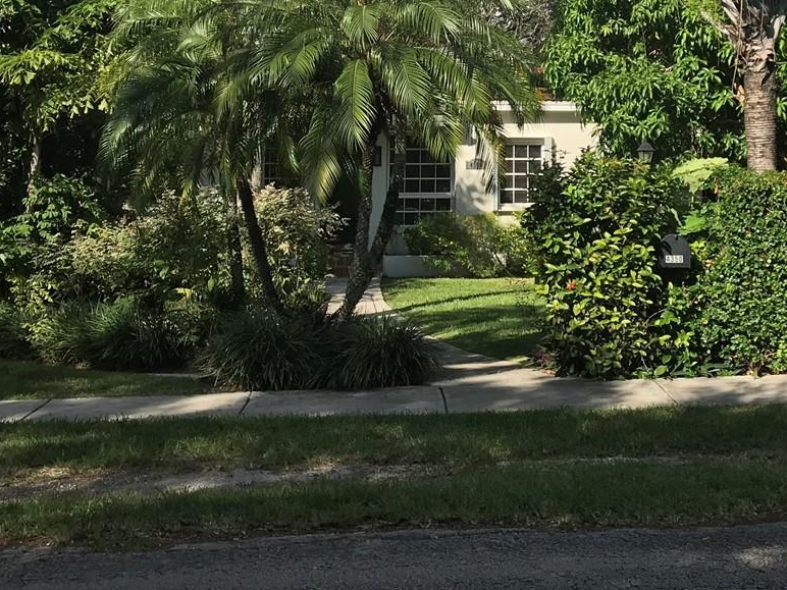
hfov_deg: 32.9
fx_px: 1319
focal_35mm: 58
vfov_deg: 24.5
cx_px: 543
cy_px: 57
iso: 20
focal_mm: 3.99
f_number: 1.8
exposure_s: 1/1650
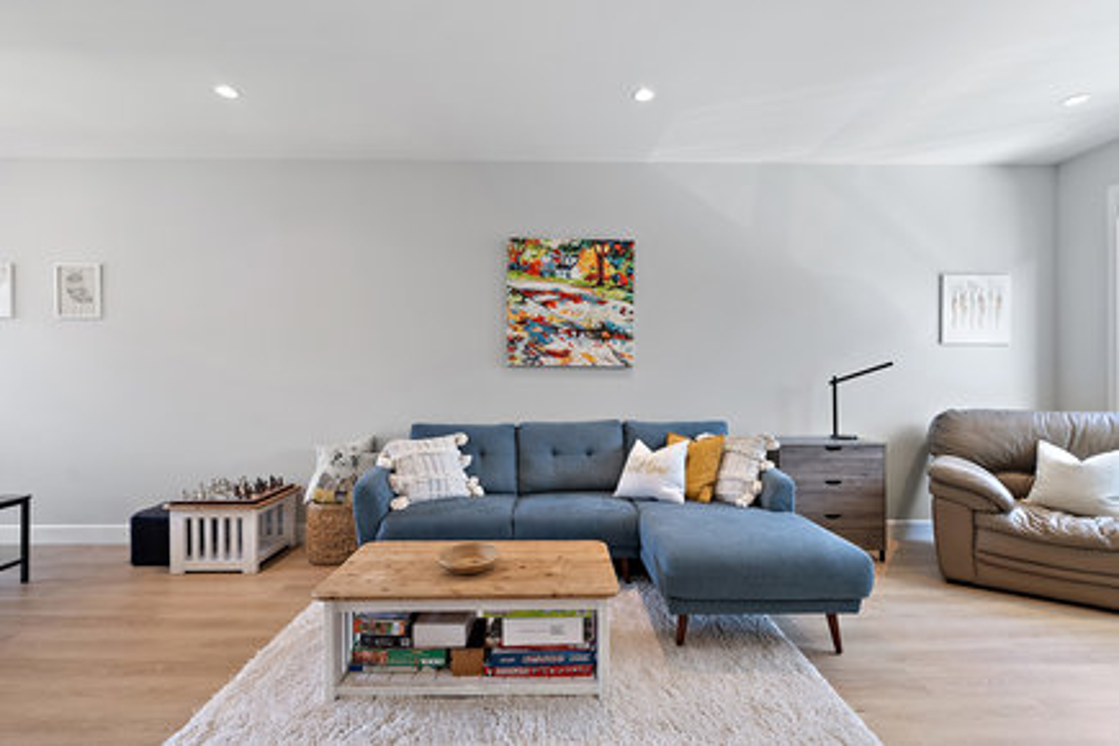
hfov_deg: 96.7
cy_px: 373
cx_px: 560
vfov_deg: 73.7
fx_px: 497
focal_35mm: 16
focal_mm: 16
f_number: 7.1
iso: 320
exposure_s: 1/4
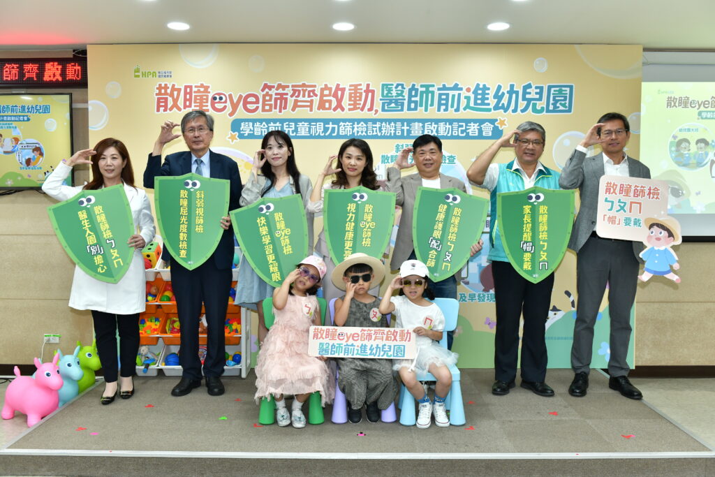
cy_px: 238
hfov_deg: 58.7
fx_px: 636
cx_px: 358
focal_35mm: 32
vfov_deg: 41.1
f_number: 6.3
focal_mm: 32
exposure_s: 1/100
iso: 800
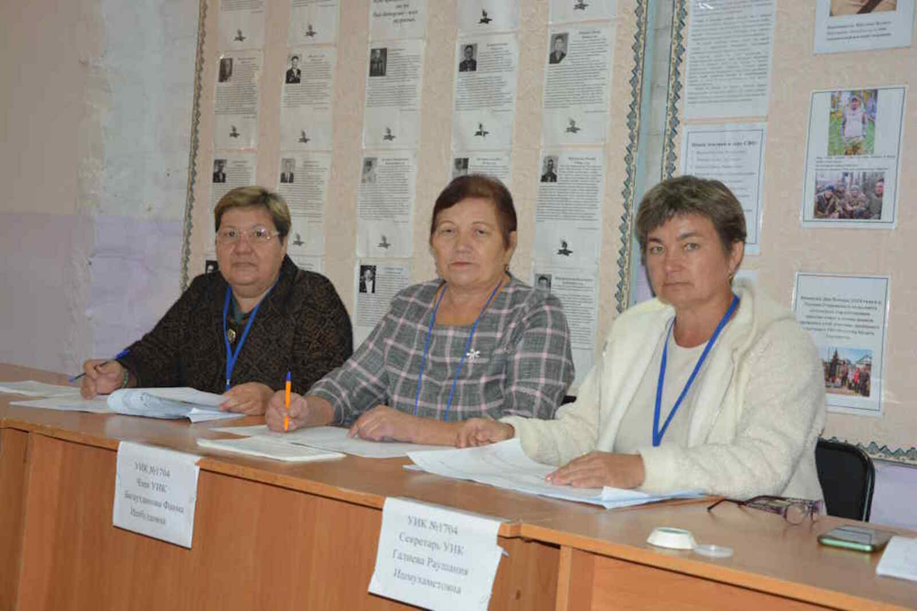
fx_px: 1337
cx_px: 458
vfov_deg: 25.8
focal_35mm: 52
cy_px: 306
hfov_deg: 37.8
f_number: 4.5
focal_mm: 35
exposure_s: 1/60
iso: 560
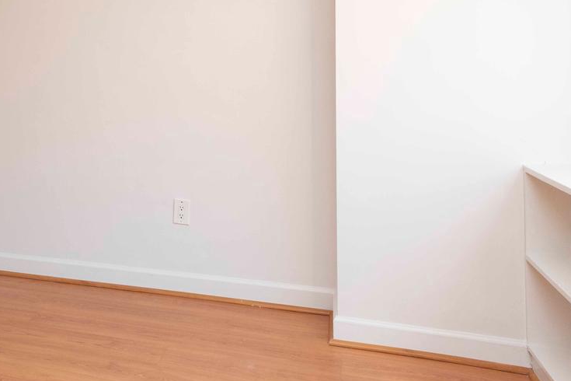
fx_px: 619
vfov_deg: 33.3
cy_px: 82
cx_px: 78
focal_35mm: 39
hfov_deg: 45.8
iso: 560
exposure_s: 1/160
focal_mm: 14
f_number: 5.6
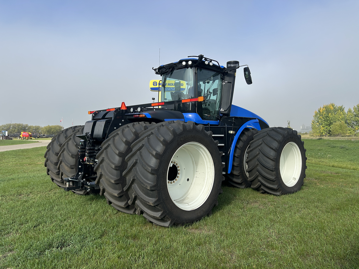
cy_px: 134
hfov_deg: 67.3
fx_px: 270
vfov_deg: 53.1
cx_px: 180
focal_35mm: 26
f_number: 1.5
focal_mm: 5.7
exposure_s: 1/3571
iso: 50
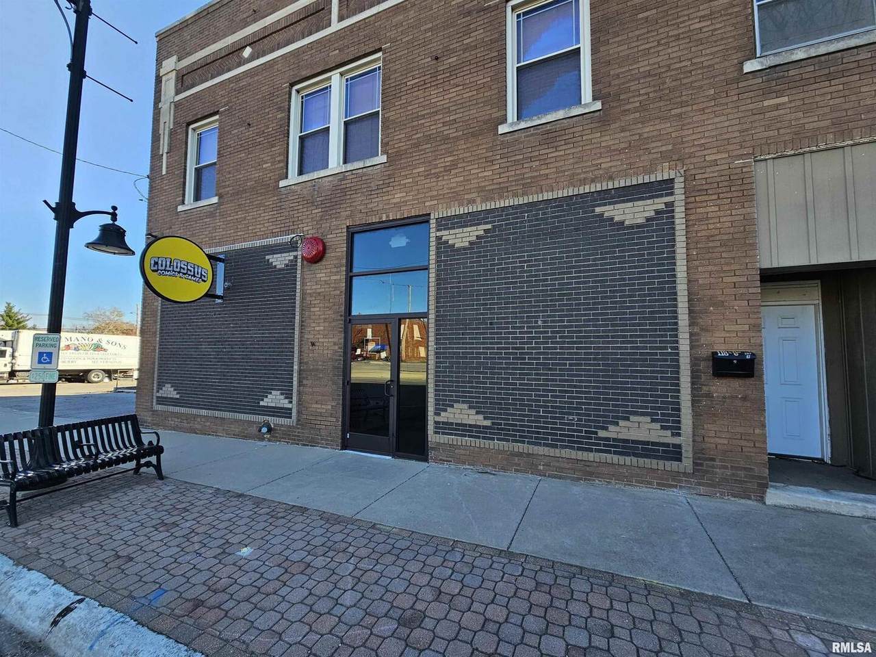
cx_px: 438
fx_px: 329
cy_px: 328
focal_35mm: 13
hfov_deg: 106.2
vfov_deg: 89.9
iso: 50
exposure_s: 1/362
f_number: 2.2
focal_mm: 2.2
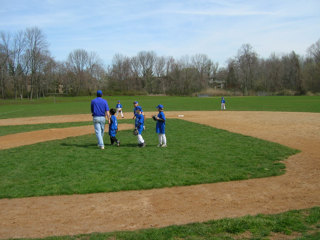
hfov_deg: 54.0
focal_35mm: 34
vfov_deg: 41.7
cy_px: 120
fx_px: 314
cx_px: 160
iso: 50
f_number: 4.9
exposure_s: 1/410
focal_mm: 5.7
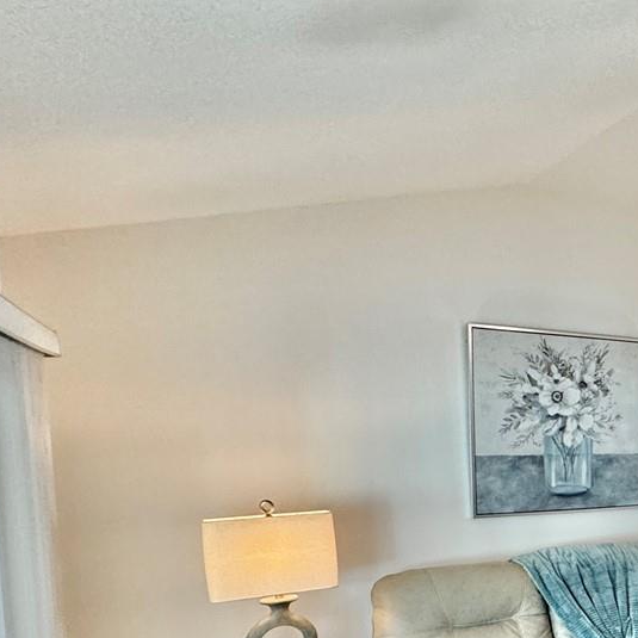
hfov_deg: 31.3
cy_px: 487
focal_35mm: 37
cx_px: 882
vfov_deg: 43.3
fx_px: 772
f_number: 2.2
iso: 250
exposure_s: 1/120
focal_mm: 2.22
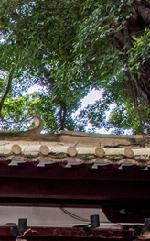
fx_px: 439
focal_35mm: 67
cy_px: 299
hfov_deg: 11.8
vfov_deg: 26.7
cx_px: -284
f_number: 8
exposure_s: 1/100
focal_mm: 16
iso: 400
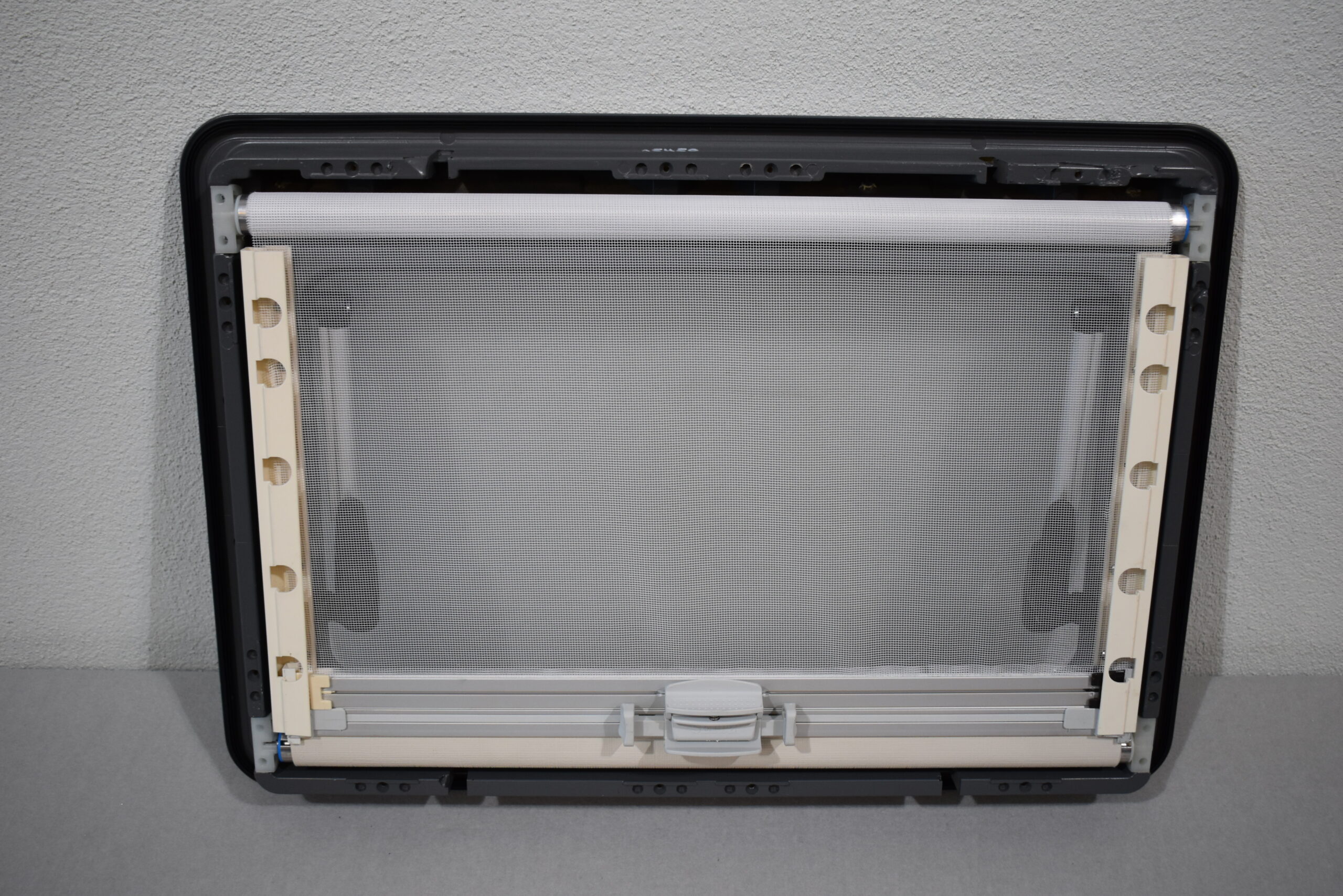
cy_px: 448
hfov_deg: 51.3
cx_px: 672
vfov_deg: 35.5
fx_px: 1399
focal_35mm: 38
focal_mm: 25
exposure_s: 1/250
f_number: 4
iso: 500
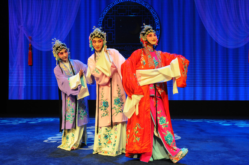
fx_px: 269
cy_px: 82
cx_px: 124
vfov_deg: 34.1
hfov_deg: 49.6
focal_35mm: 39
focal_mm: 26
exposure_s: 1/125
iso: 1250
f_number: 5.6
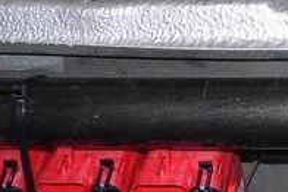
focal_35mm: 122
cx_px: 457
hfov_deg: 15.3
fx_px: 977
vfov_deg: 10.7
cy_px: -130
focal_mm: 6
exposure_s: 1/60
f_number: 2.8
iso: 100
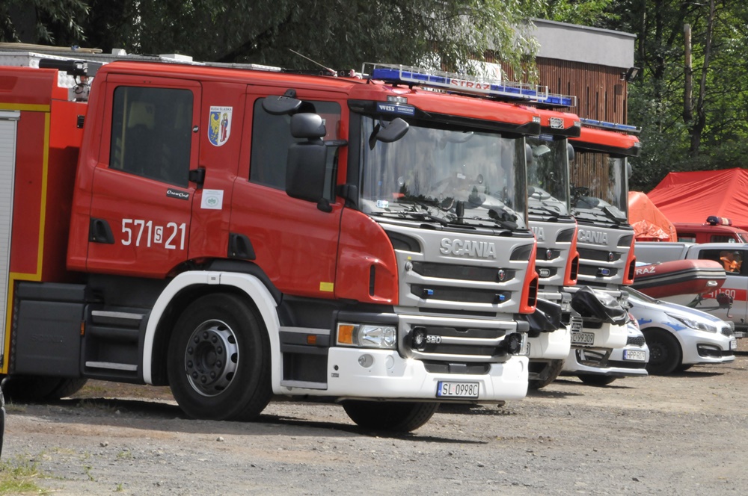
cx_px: 374
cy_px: 248
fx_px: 3268
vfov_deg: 8.7
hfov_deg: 13.1
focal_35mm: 158
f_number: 29
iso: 1000
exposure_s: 1/125
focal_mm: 105
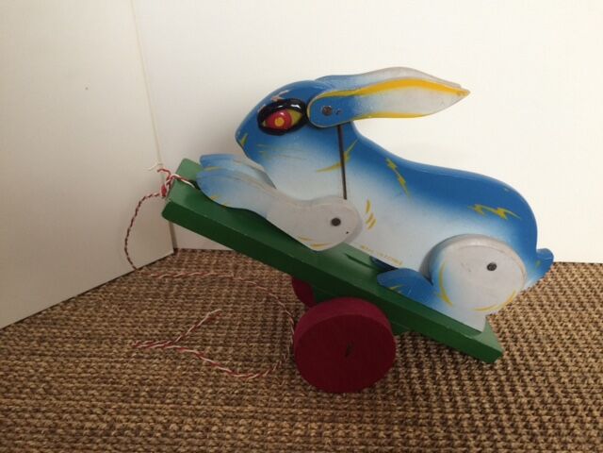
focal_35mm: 29
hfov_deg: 61.7
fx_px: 505
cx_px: 302
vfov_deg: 48.2
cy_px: 226
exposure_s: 1/30
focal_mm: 4.15
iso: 50
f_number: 2.2
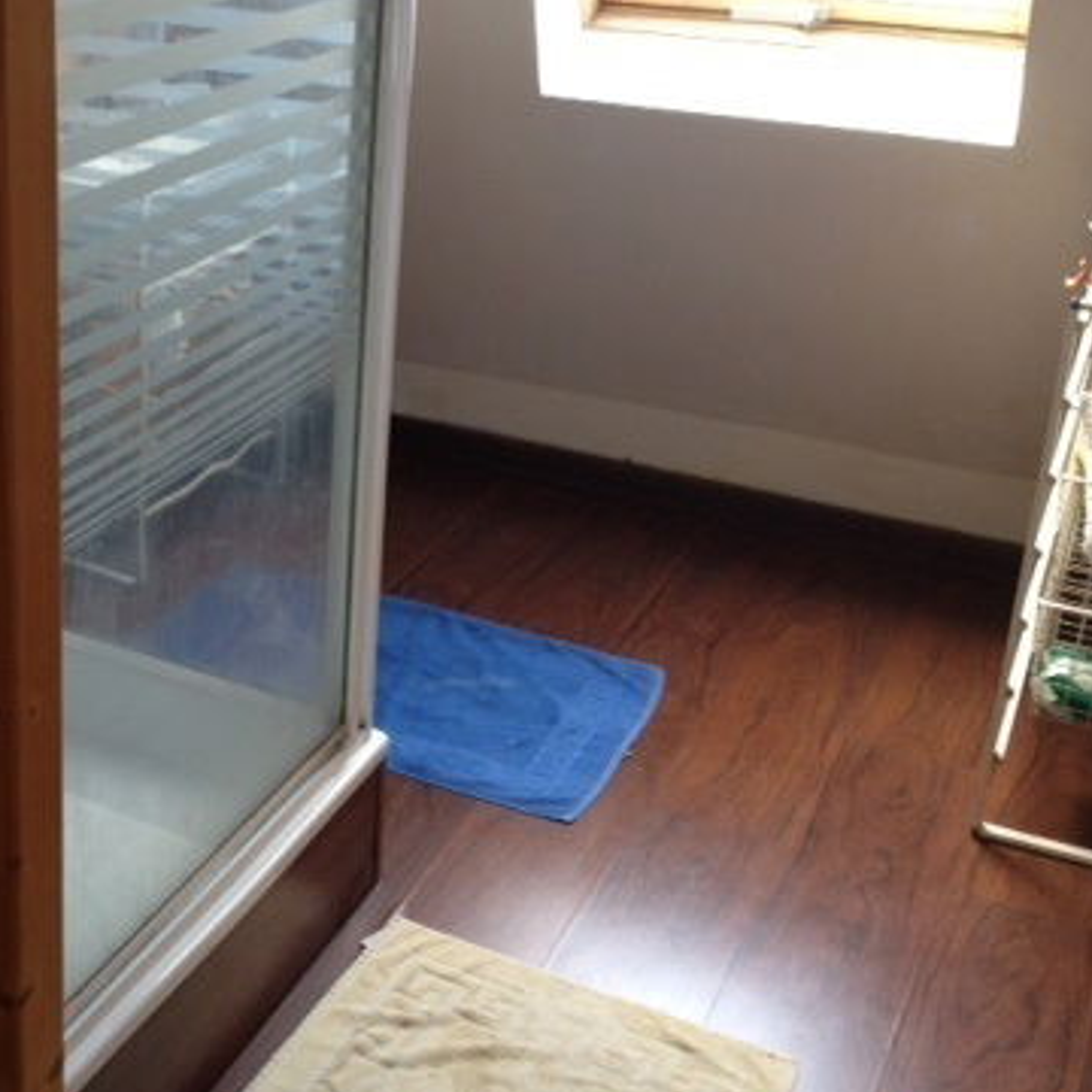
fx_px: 1963
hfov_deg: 30.2
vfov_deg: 31.0
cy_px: 410
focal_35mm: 55
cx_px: 185
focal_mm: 4.28
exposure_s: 1/30
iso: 50
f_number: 2.4
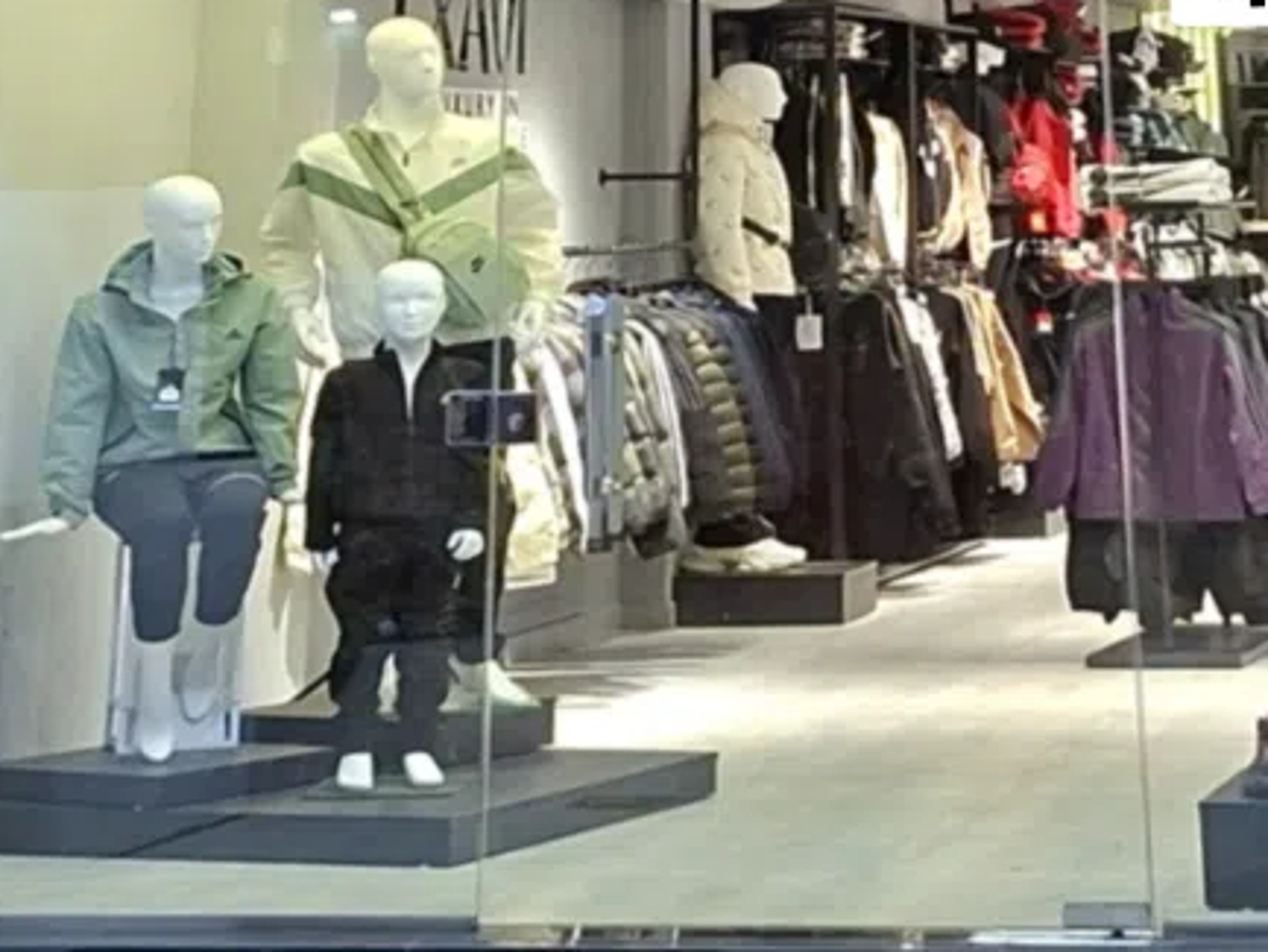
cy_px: 448
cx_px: 729
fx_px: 1246
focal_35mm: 34
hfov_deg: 53.7
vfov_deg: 41.8
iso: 160
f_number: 1.8
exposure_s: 1/100
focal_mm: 5.54
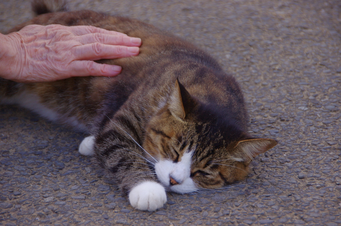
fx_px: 1703
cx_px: 170
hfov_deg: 11.4
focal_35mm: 180
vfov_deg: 7.6
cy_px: 113
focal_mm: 120
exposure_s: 1/200
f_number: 6.3
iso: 320
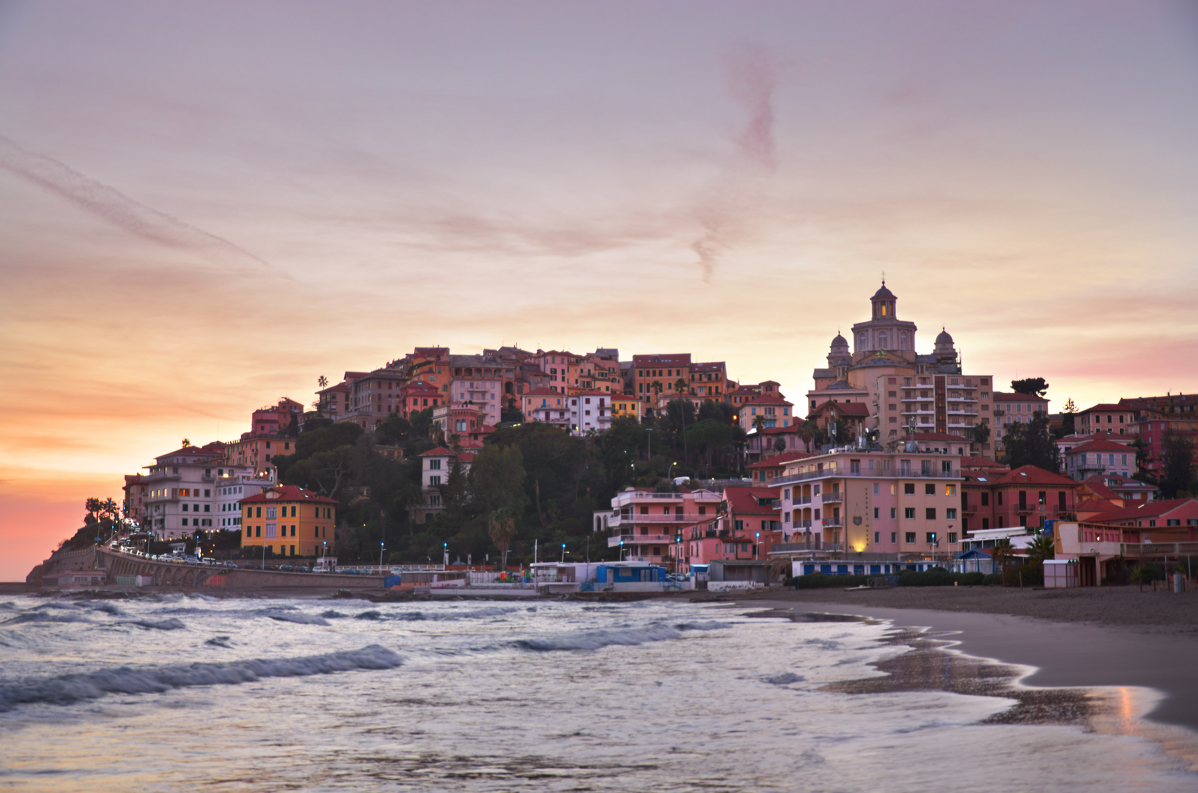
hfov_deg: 41.2
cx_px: 599
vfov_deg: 27.9
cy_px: 396
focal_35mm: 48
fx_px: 1594
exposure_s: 1/6
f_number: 4.2
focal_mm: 32
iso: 100
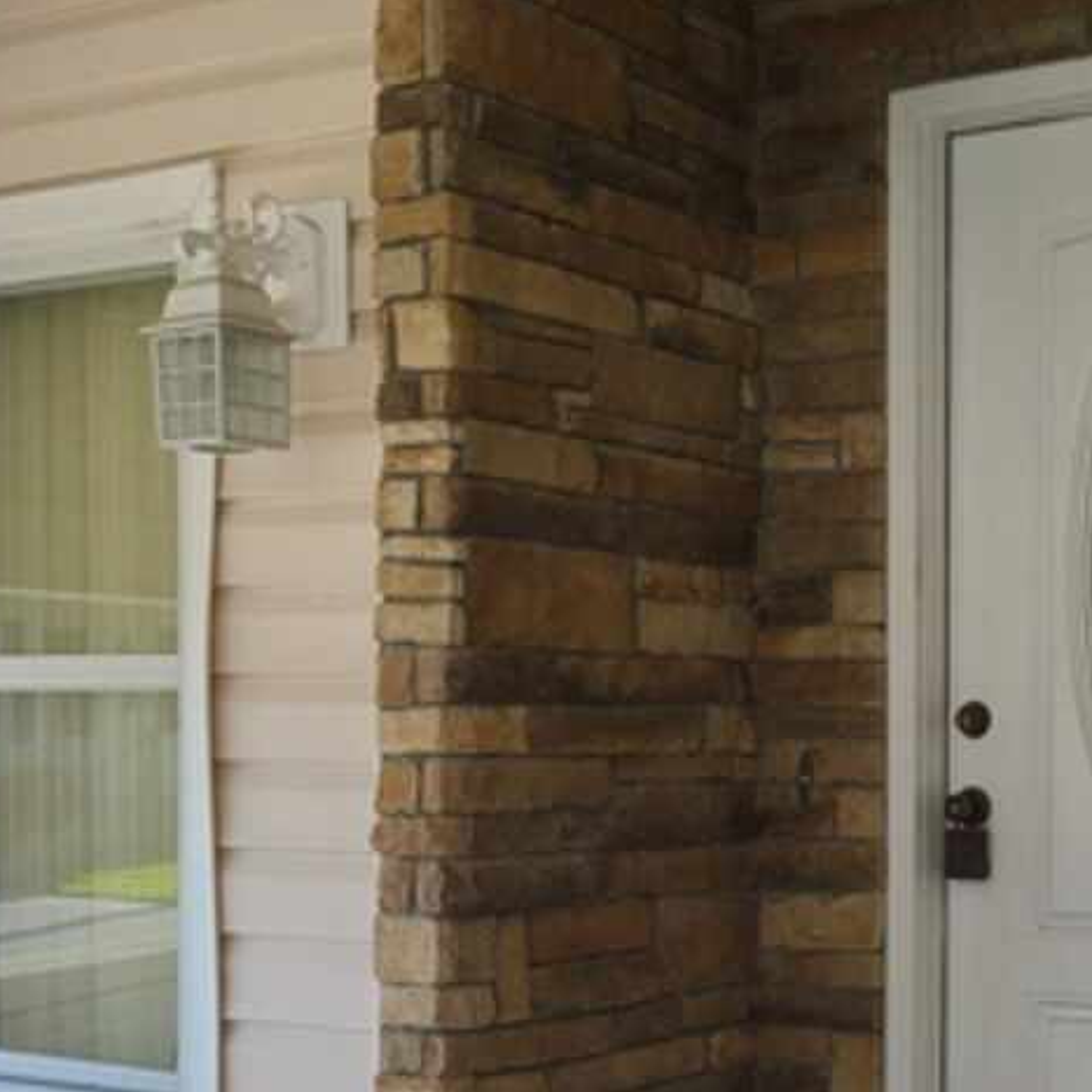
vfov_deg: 27.0
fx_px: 2248
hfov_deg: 26.4
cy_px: 814
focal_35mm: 63
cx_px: 982
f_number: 1.8
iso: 40
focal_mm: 5.4
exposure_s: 1/409
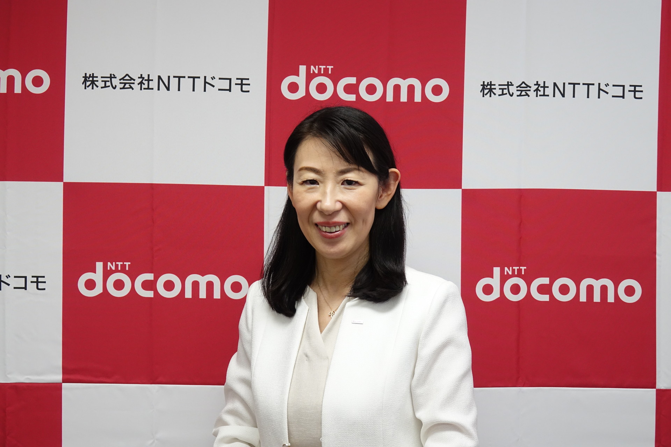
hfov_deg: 35.6
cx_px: 336
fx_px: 1044
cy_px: 224
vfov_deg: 24.2
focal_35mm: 56
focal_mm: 20.49
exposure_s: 1/60
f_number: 3.2
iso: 500
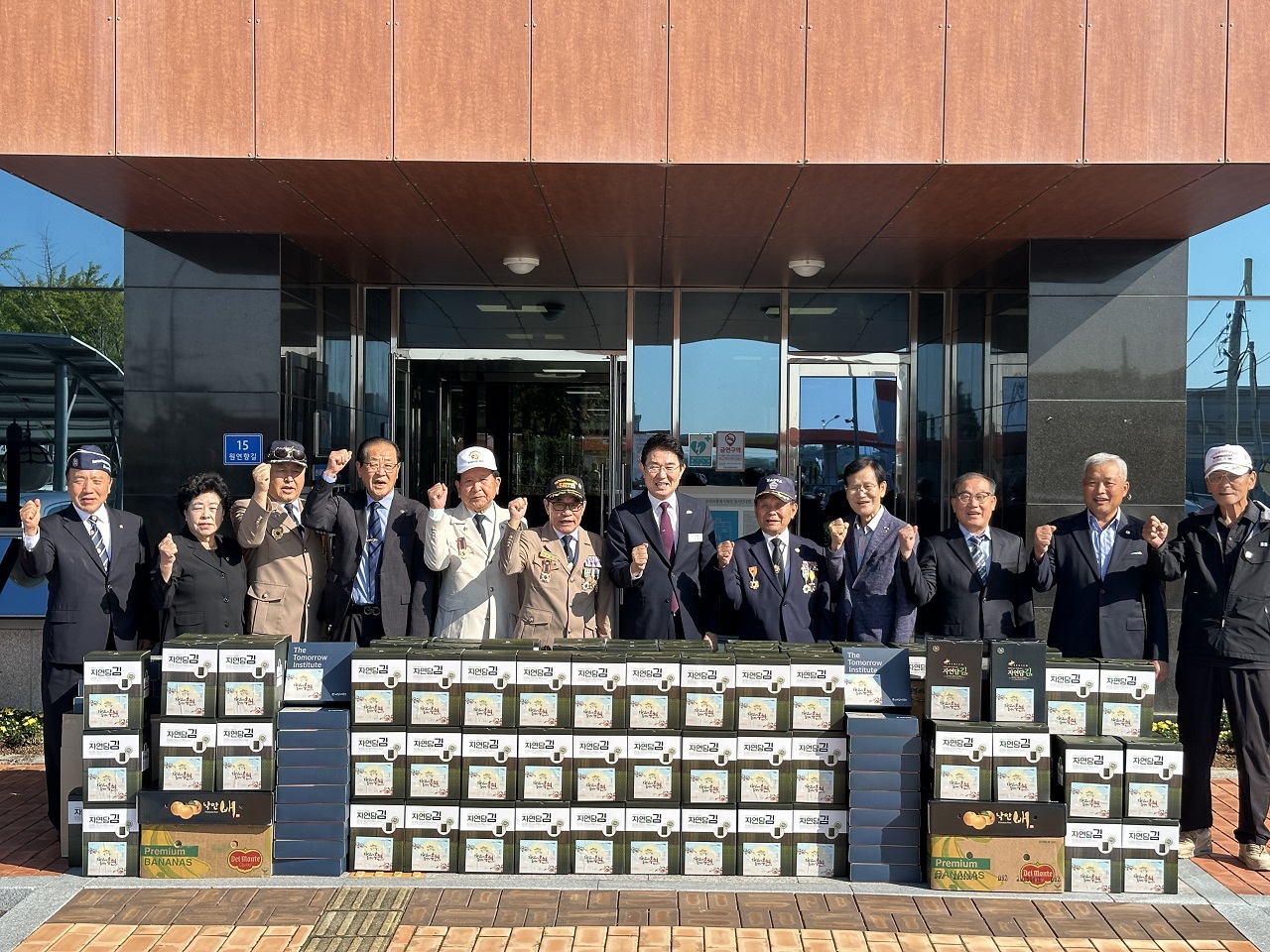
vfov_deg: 30.3
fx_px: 1761
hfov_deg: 39.7
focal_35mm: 48
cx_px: 635
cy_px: 476
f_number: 1.78
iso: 64
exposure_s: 1/2160
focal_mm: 6.86
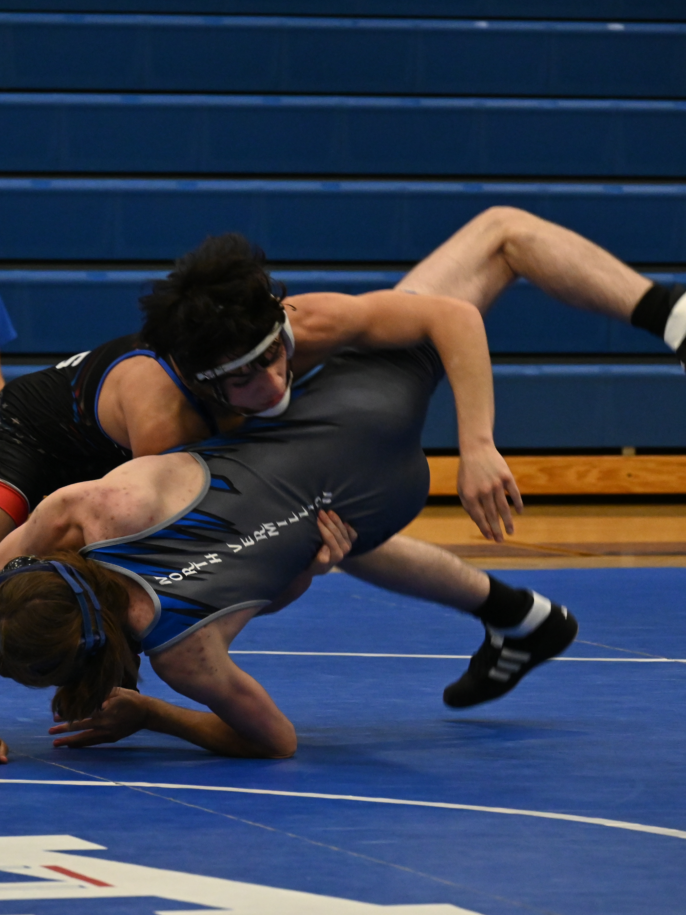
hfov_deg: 5.7
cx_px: 304
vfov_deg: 7.6
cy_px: 458
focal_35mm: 260
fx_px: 6869
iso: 4000
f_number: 5.3
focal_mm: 120
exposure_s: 1/500
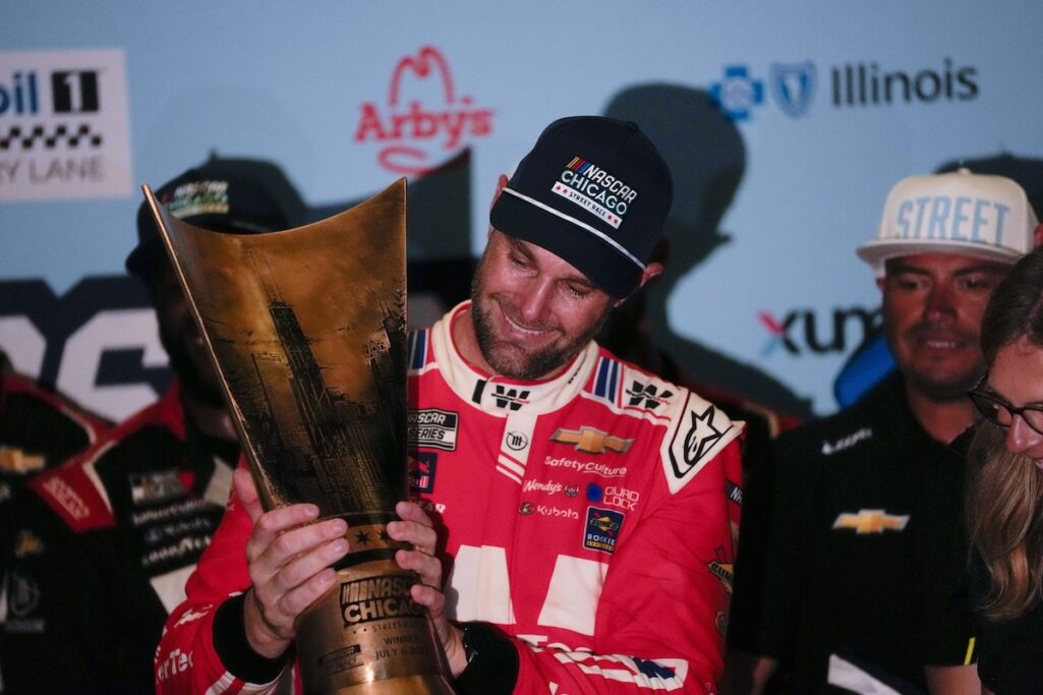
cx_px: 522
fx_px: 5793
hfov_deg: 10.3
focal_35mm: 200
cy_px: 348
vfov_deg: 6.9
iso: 3200
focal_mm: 200
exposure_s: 1/400
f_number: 2.8
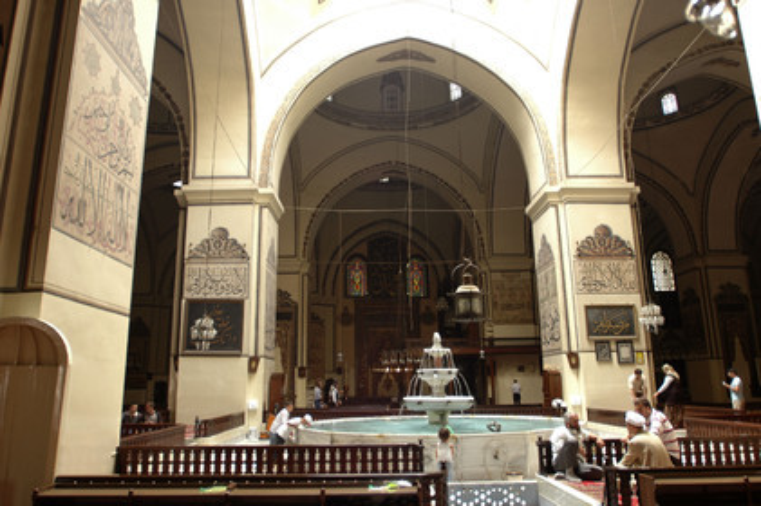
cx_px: 380
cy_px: 253
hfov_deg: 70.5
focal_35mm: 26
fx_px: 539
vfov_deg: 50.3
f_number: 2.8
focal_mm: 17
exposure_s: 1/30
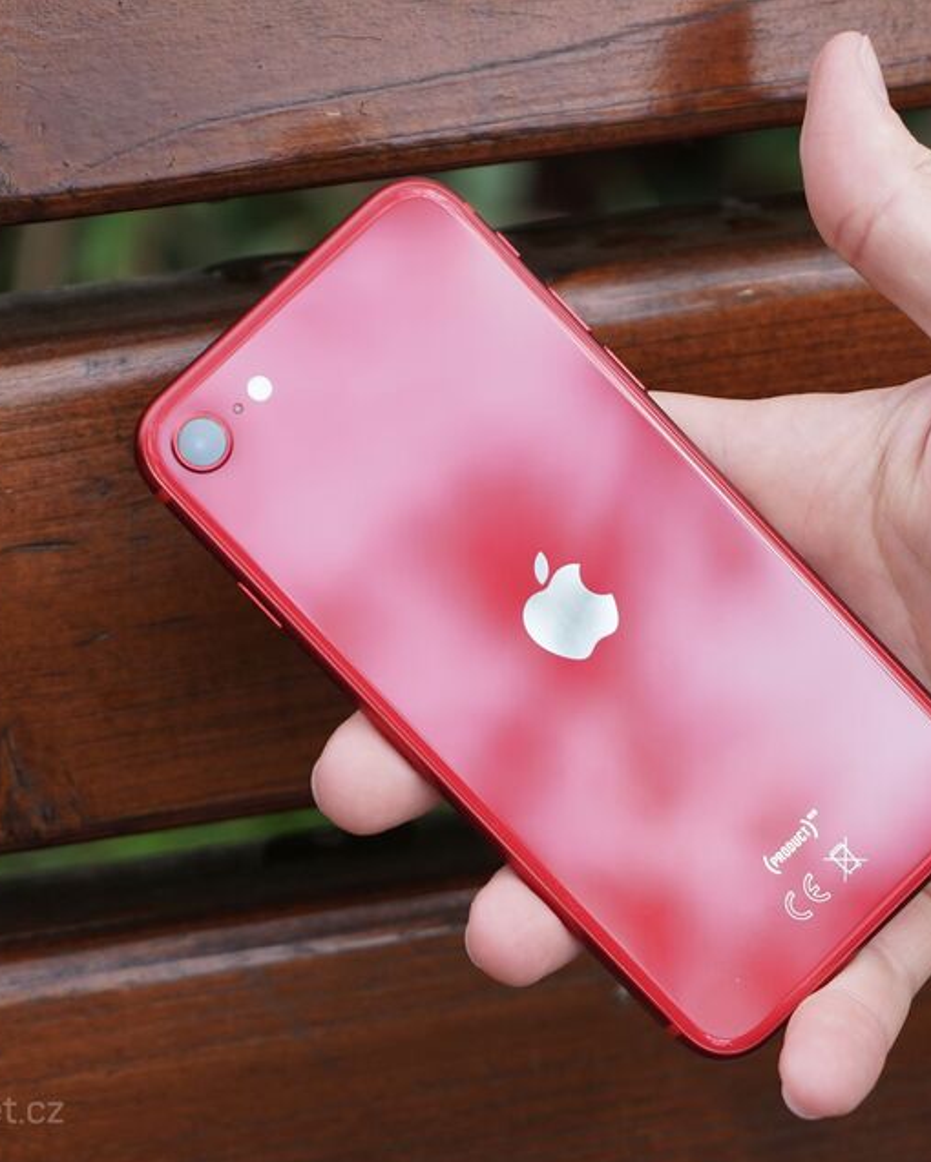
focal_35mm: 99
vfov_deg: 19.4
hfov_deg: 15.5
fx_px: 3408
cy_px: 582
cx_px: 615
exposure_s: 1/250
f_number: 4
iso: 100
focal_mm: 70
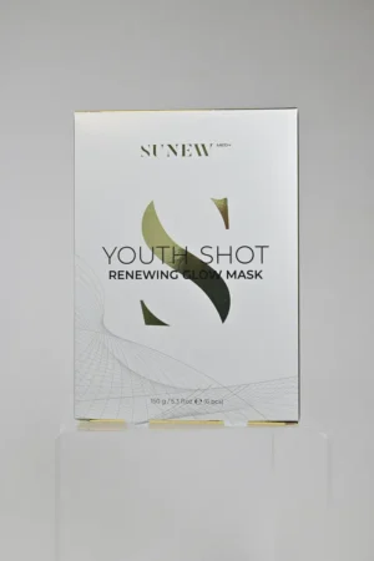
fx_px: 736
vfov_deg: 41.7
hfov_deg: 28.5
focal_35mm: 47
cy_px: 280
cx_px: 187
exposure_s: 1/200
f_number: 6.3
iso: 320
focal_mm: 31.5
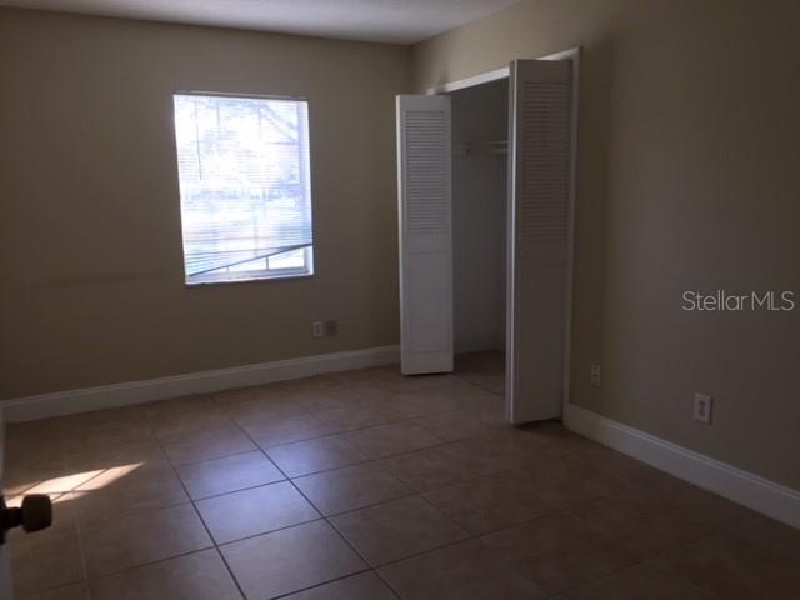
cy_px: 300
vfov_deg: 48.2
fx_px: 670
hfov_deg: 61.7
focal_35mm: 29
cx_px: 400
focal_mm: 4.15
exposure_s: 1/40
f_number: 2.2
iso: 32
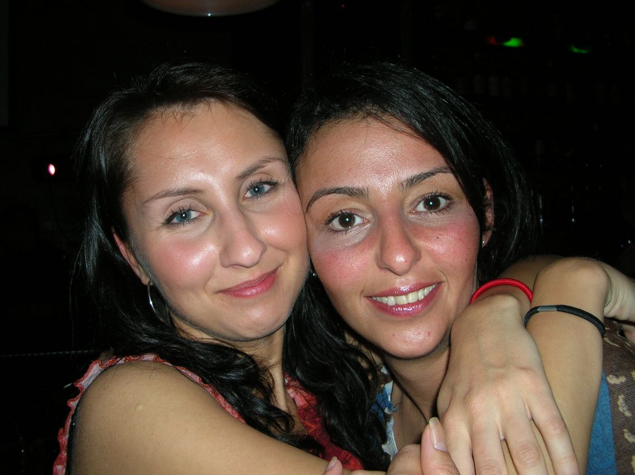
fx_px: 642
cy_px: 238
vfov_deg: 40.6
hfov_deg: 52.7
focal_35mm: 35
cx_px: 318
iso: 50
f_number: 2.8
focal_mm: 5.8
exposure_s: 1/60.1
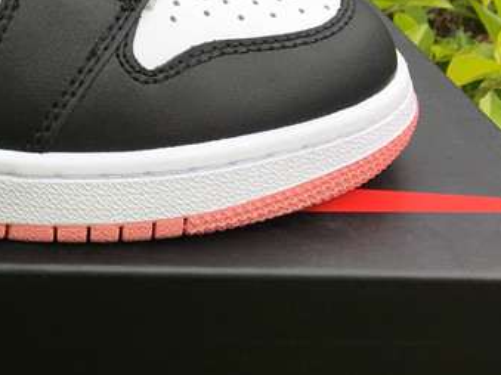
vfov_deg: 18.0
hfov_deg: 23.2
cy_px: -98
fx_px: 1114
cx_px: -100
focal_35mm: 77
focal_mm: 4.15
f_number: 2.2
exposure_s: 1/601
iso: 25
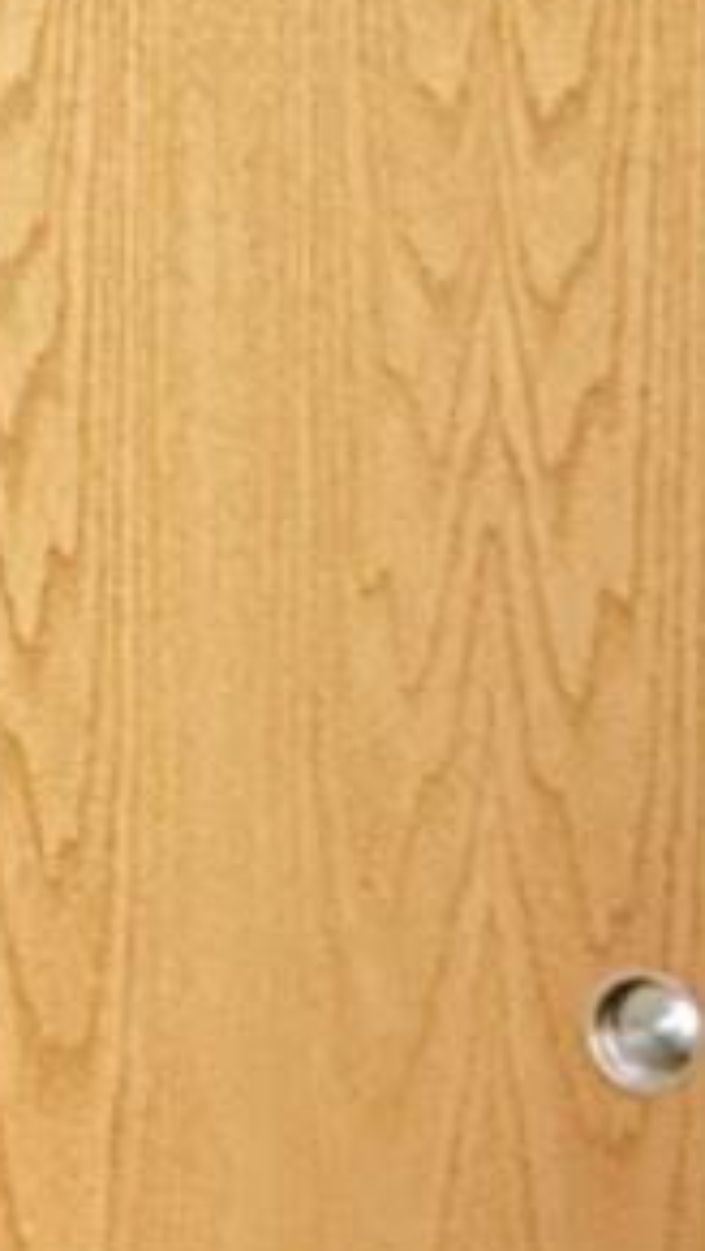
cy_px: 574
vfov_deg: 13.7
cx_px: -765
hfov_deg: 7.4
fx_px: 5210
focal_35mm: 157
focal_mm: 2.22
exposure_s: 1/120
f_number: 2.2
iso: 250
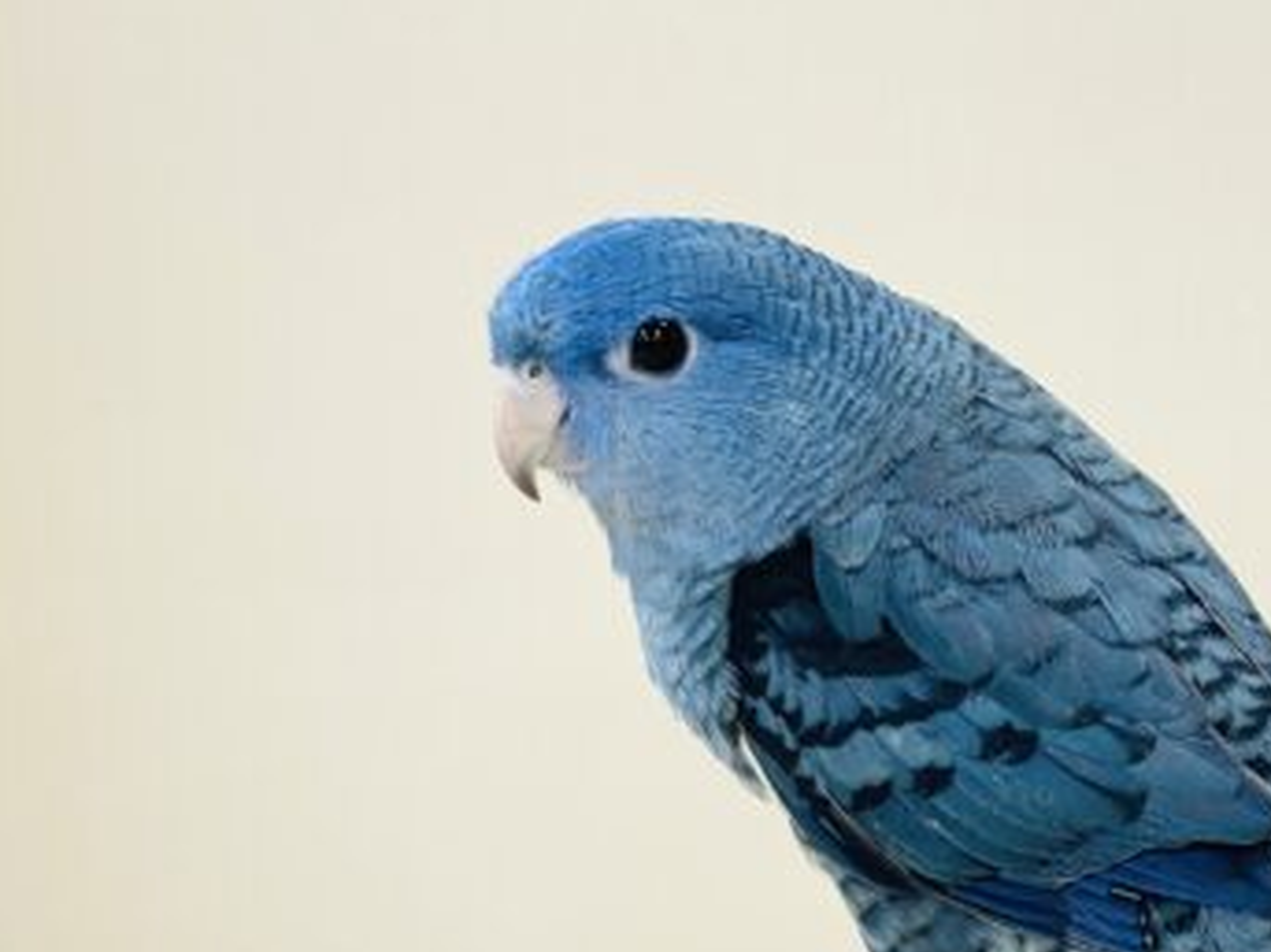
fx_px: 3560
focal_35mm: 97
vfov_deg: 15.1
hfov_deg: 19.9
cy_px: 756
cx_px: 1112
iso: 125
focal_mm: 6
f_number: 2
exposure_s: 1/104
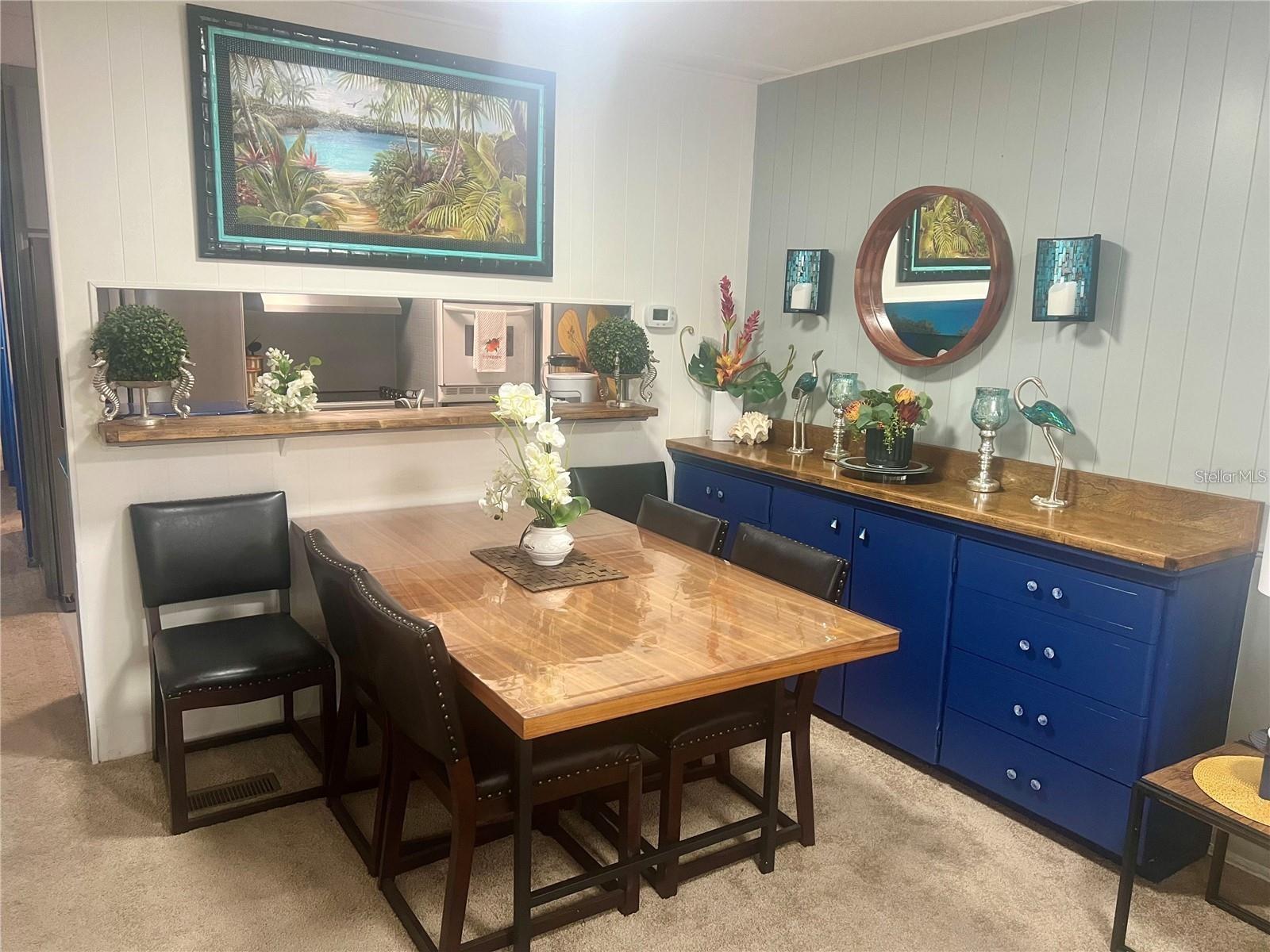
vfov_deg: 53.1
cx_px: 635
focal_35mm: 26
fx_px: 954
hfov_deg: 67.3
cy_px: 476
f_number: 1.5
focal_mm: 5.7
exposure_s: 1/60
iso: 125
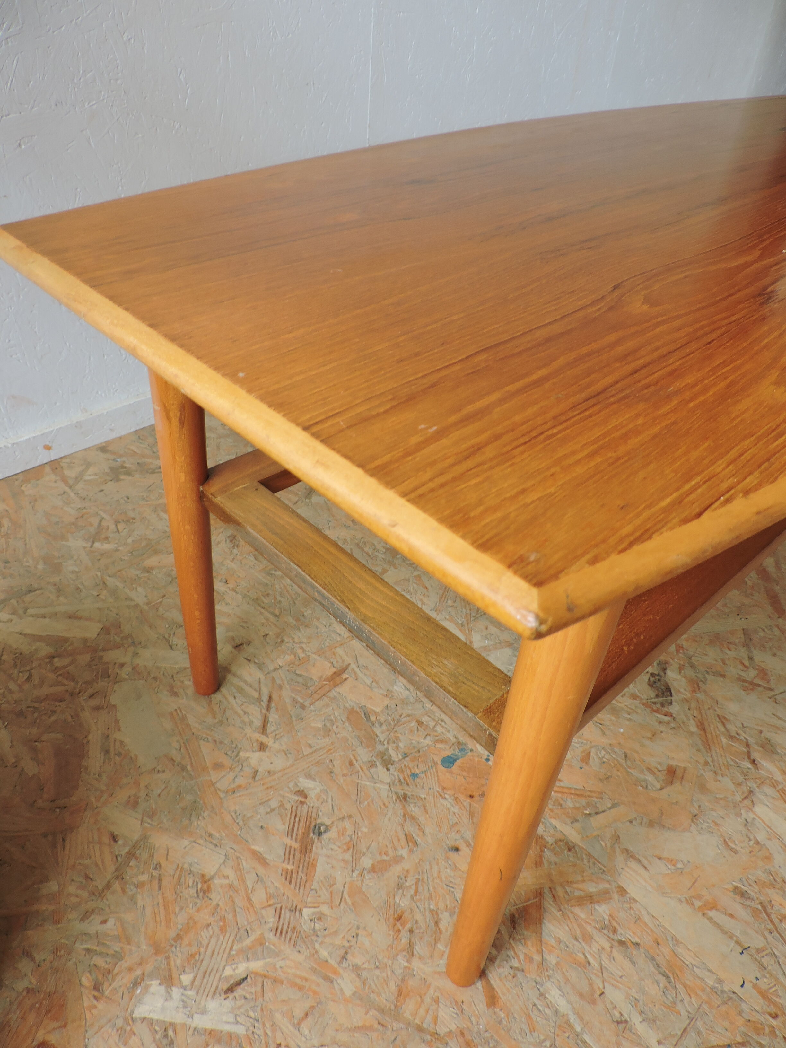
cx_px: 393
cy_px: 524
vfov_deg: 71.6
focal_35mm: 24
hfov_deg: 56.8
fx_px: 727
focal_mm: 4.3
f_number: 3
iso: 160
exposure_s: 1/30
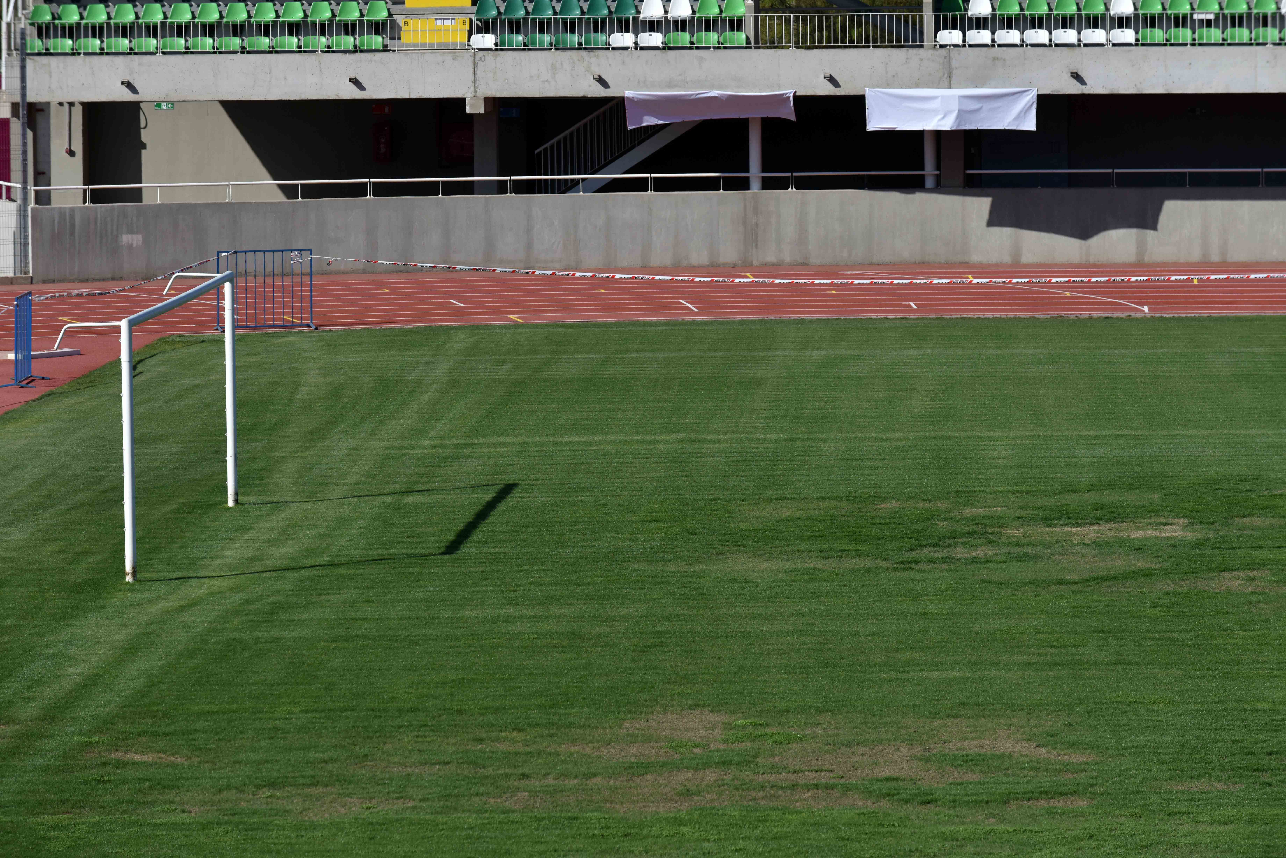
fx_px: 5896
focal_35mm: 165
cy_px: 429
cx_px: 643
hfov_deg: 12.4
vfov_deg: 8.3
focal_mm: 165
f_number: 6.3
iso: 200
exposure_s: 1/1600
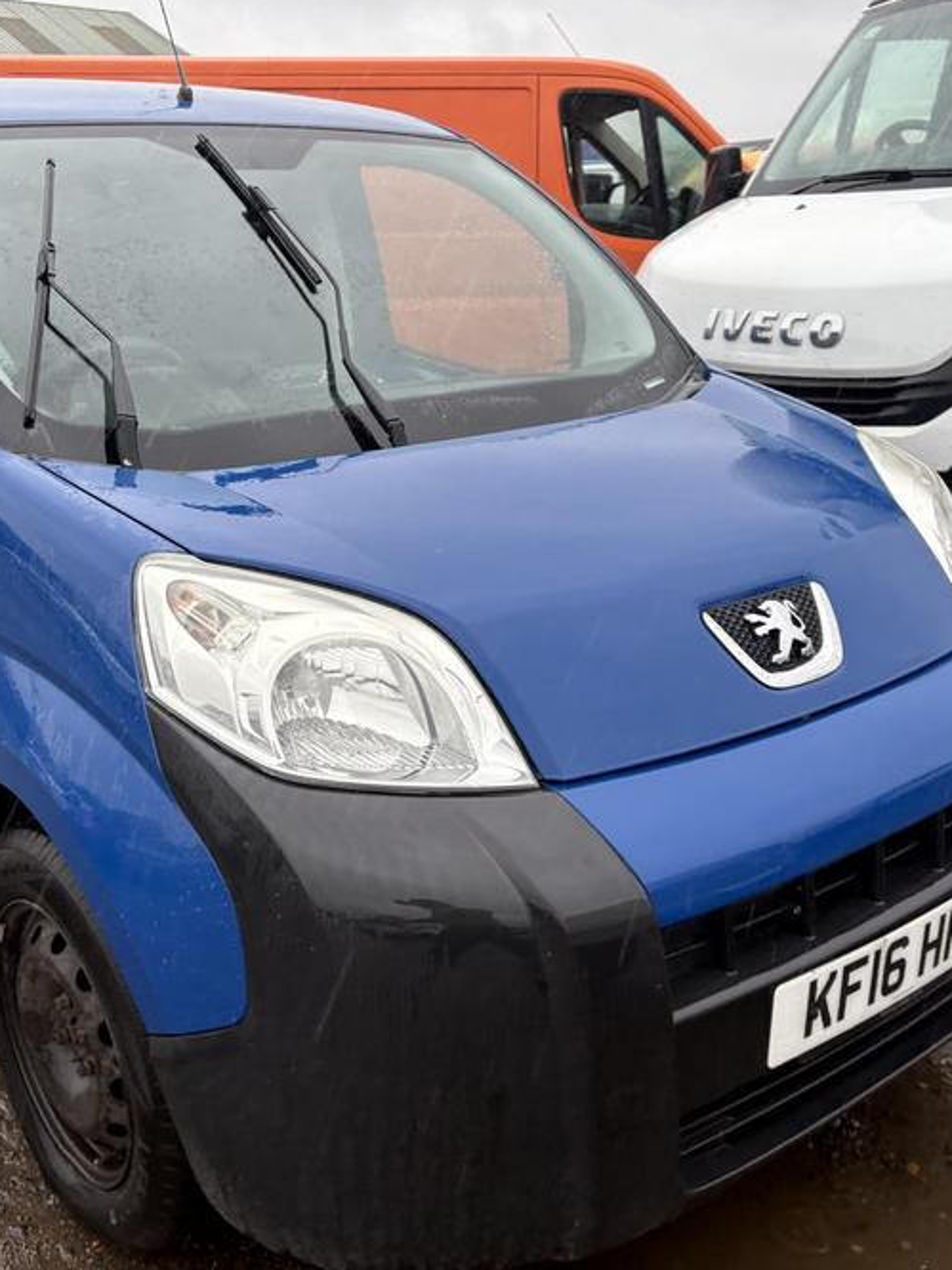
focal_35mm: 35
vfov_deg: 52.6
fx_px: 1284
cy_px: 631
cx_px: 359
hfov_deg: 40.4
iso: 80
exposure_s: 1/122
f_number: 1.6
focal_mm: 5.96
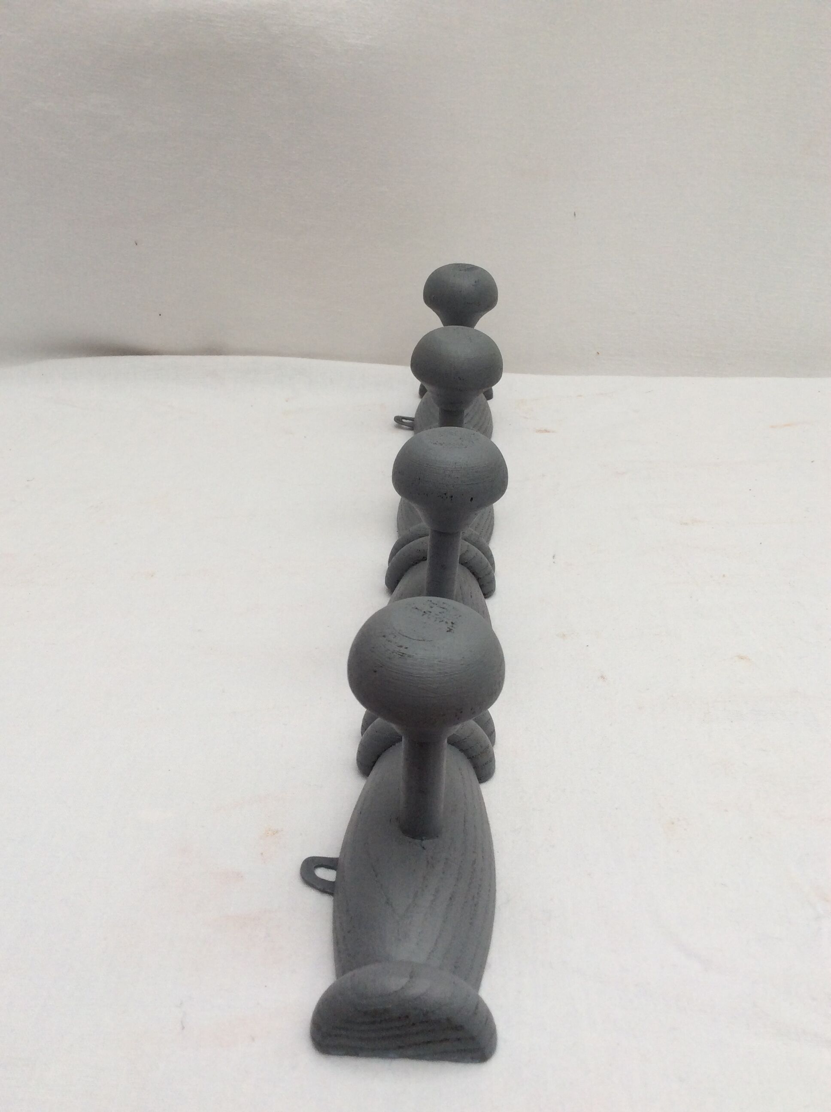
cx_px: 416
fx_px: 1027
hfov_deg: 44.1
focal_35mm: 32
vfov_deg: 56.9
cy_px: 556
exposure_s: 1/138
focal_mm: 3.3
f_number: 2.4
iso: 32
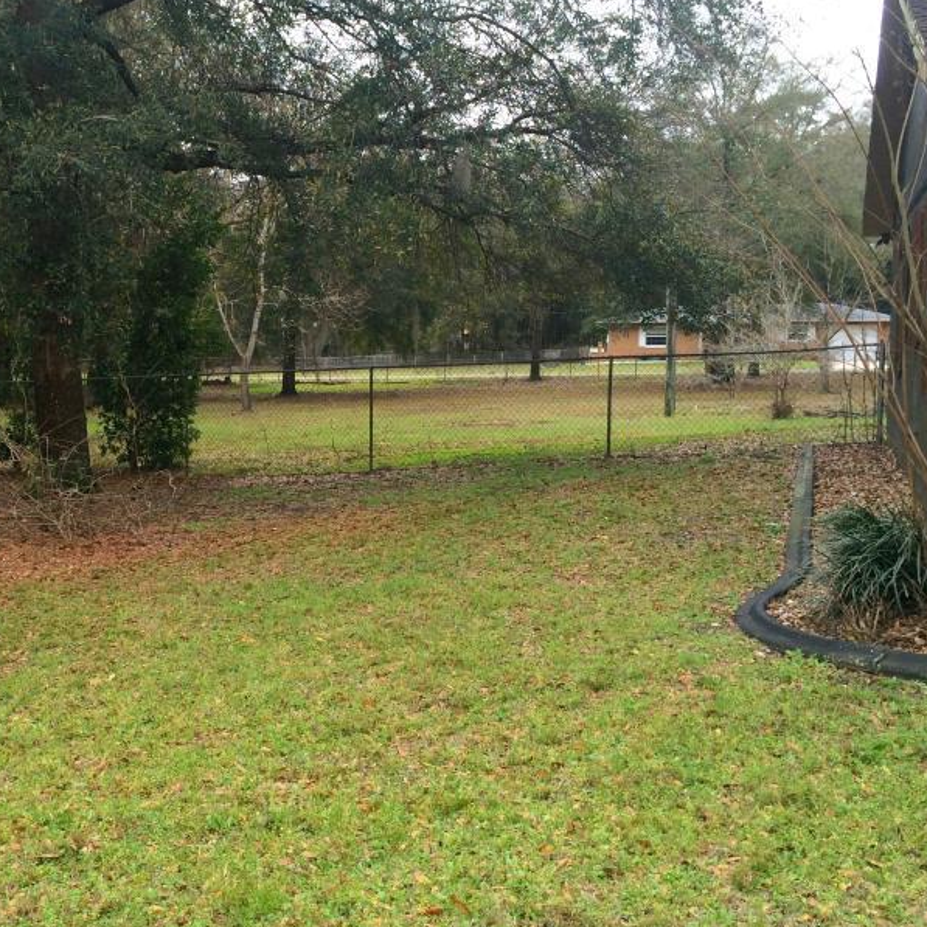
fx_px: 1333
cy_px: 443
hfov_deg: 37.2
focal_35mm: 44
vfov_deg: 38.3
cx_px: 207
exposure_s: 1/402
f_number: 2.2
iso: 32
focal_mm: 4.15
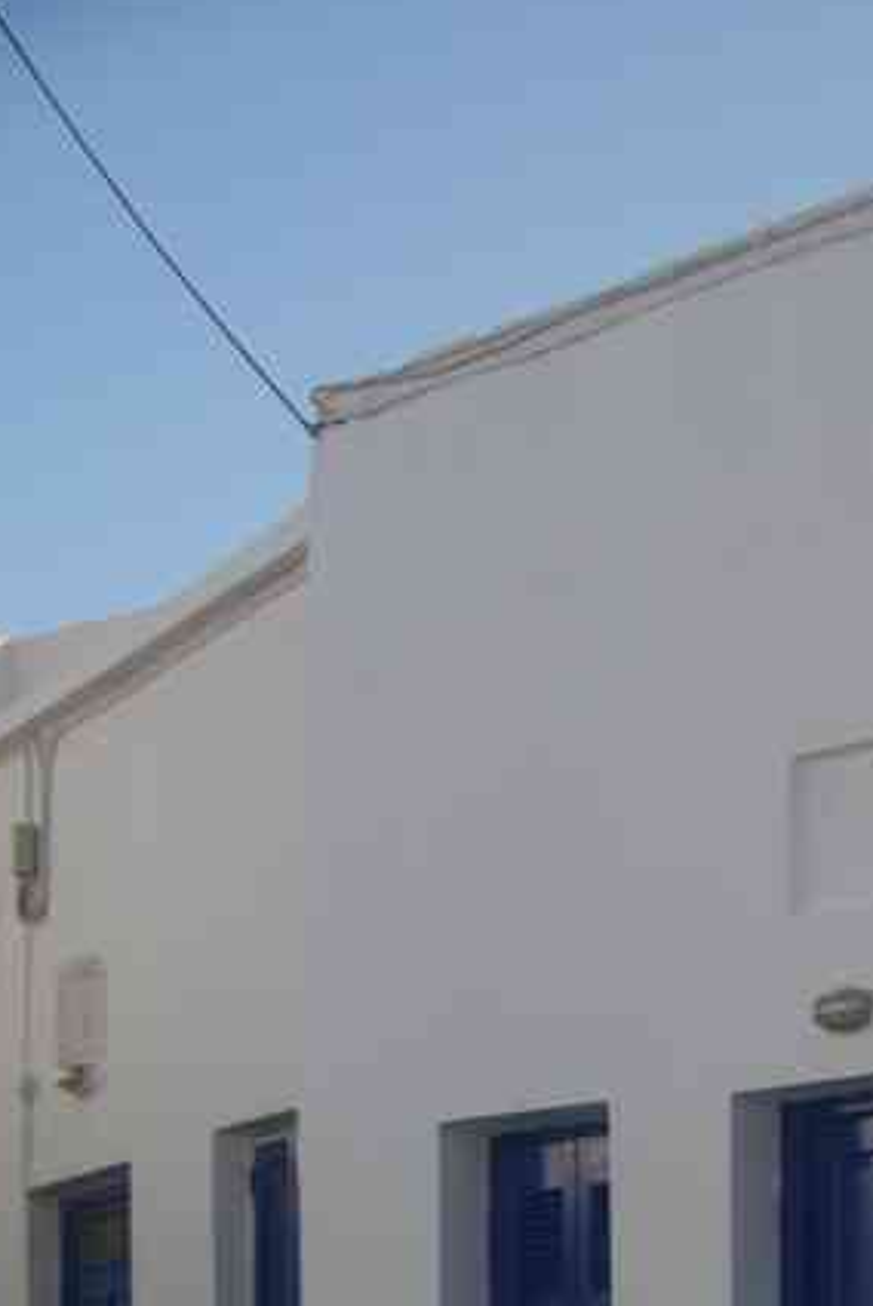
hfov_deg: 13.4
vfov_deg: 19.2
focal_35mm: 101
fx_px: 3668
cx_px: 836
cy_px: 1516
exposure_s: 1/180
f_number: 4
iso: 100
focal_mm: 29.4
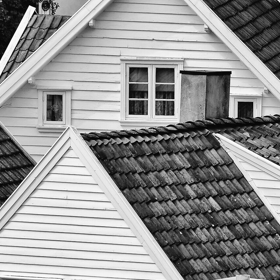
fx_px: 7477
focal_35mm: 817
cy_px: 185
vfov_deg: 2.1
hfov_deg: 2.1
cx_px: 326
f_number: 11
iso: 100
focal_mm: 230
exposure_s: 1/180
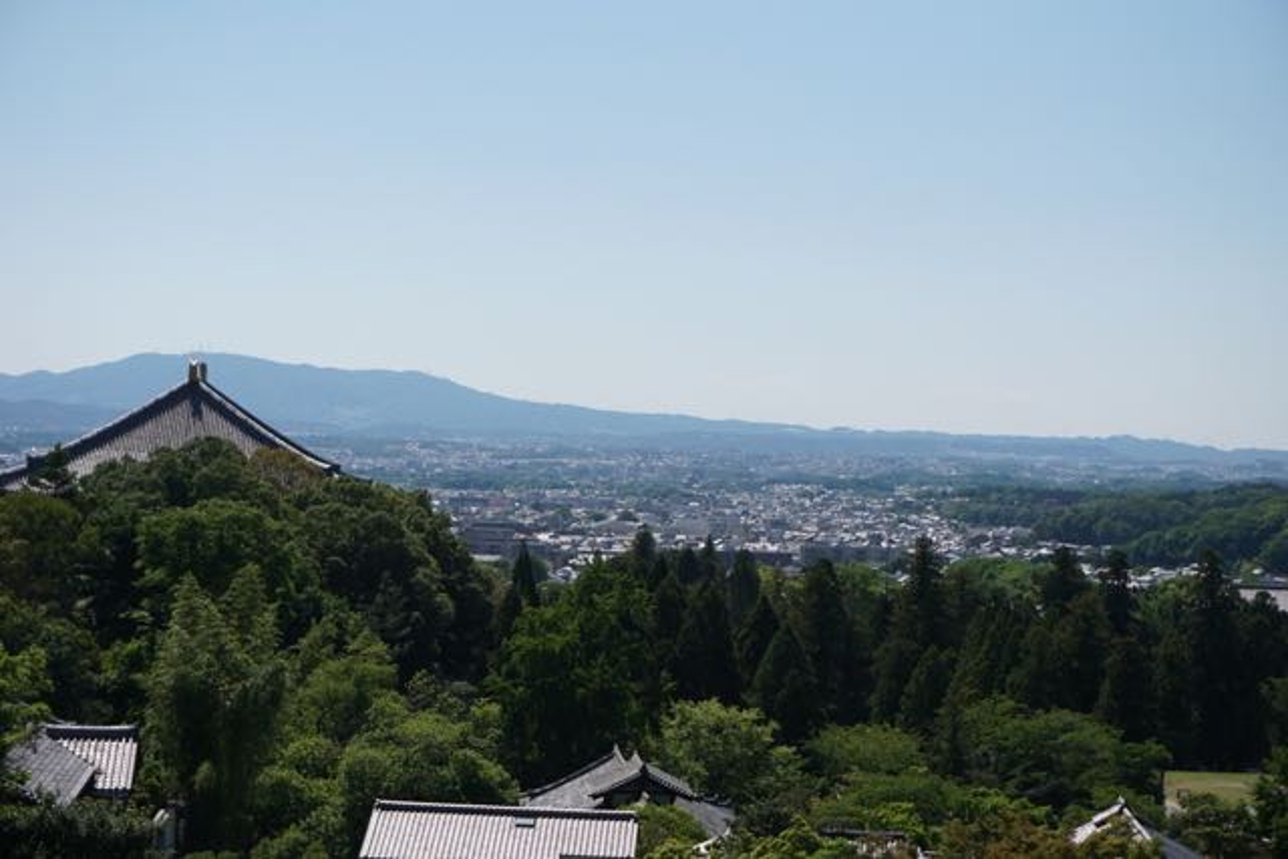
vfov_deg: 20.6
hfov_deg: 30.5
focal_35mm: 66
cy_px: 430
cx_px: 644
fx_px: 2362
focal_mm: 44
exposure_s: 1/4000
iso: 500
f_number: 5.6
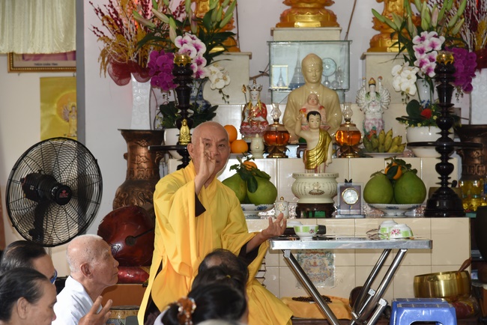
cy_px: 162
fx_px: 1624
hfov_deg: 17.1
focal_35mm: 120
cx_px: 244
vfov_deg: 11.4
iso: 640
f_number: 5.6
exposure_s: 1/80
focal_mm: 120
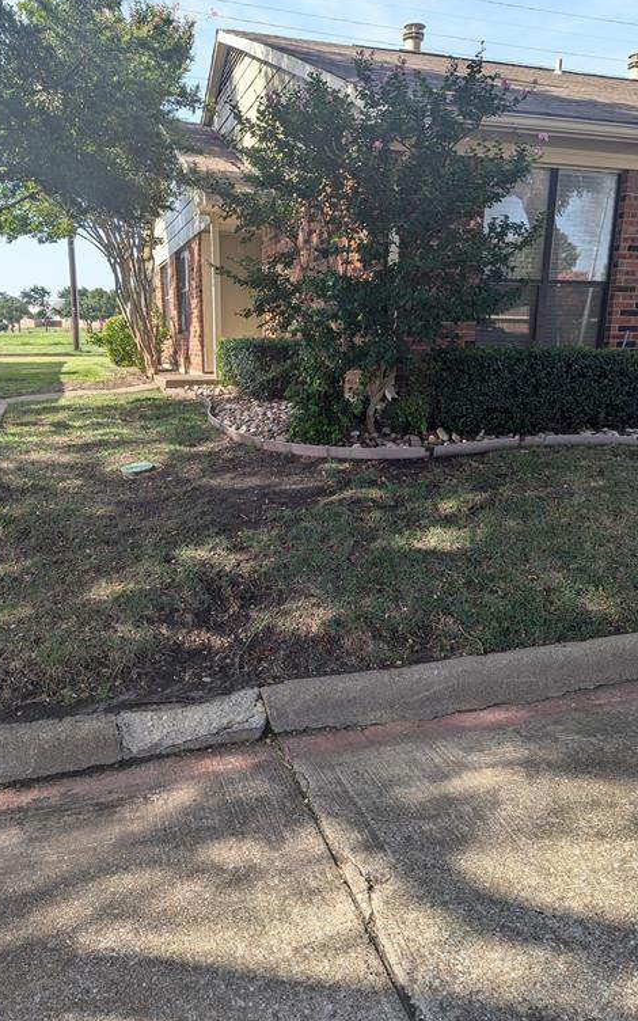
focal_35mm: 26
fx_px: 723
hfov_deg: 47.6
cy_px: 502
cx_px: 314
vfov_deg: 70.4
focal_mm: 6.81
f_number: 1.85
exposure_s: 1/512
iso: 35
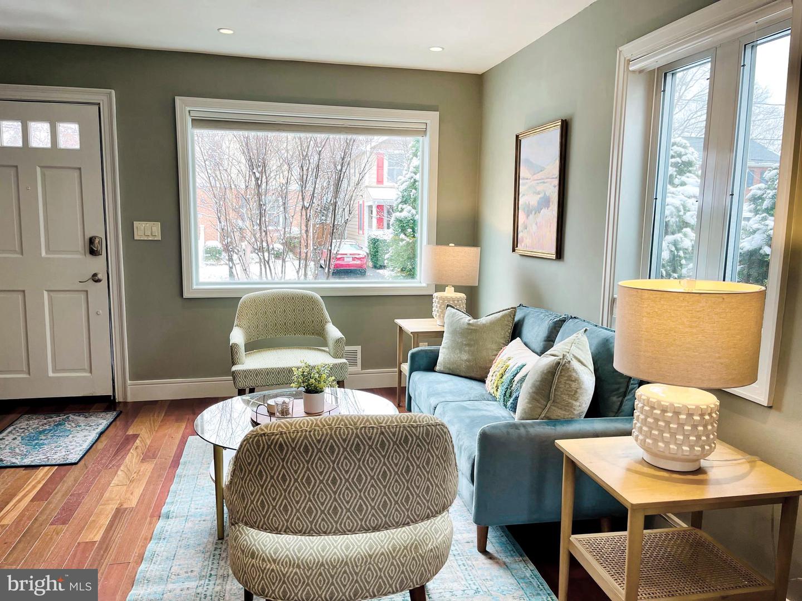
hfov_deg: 69.4
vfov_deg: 54.9
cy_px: 300
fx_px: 579
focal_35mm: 25
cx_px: 401
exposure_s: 1/120
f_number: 1.6
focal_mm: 5.1
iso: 64
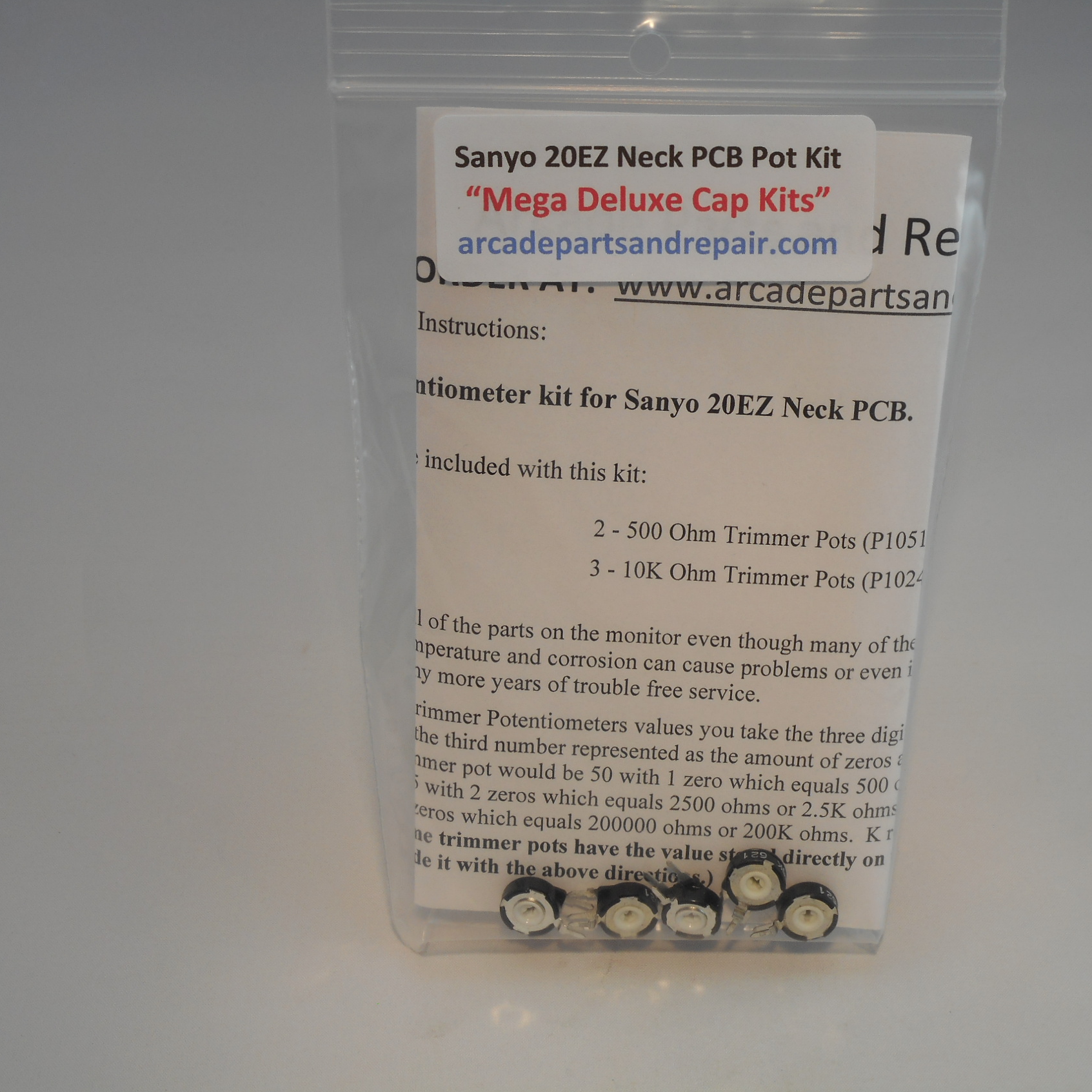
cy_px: 546
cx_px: 652
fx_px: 2498
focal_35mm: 70
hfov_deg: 24.6
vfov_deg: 24.7
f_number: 5.1
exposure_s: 1/30
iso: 80
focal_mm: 10.5
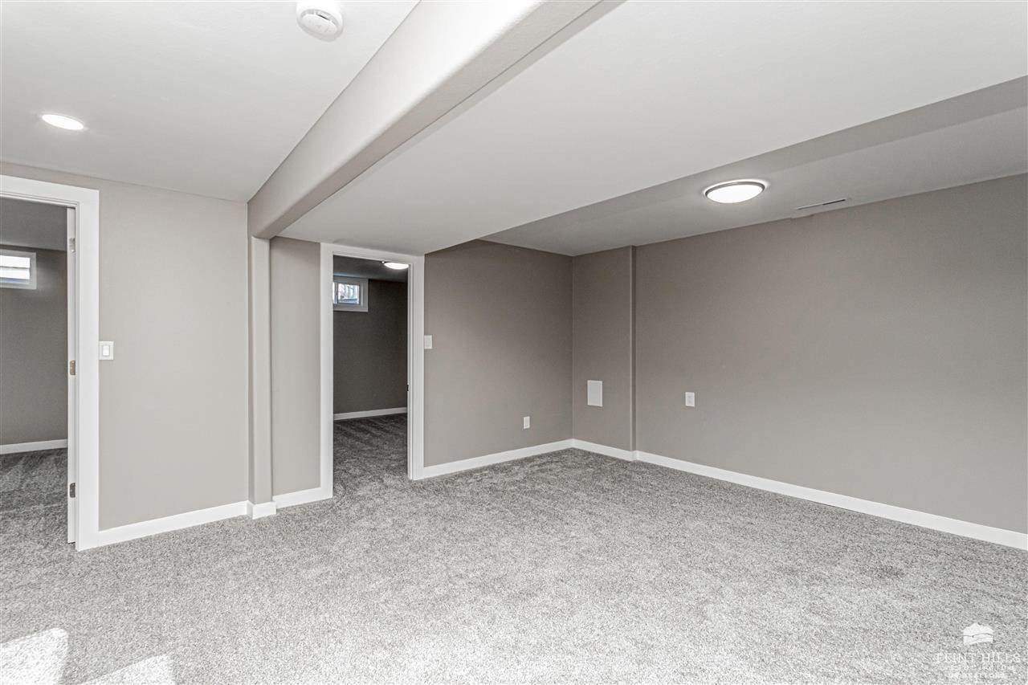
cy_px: 342
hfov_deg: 100.4
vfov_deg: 77.3
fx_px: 428
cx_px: 514
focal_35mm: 15
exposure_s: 1/60
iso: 1250
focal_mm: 10
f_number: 10
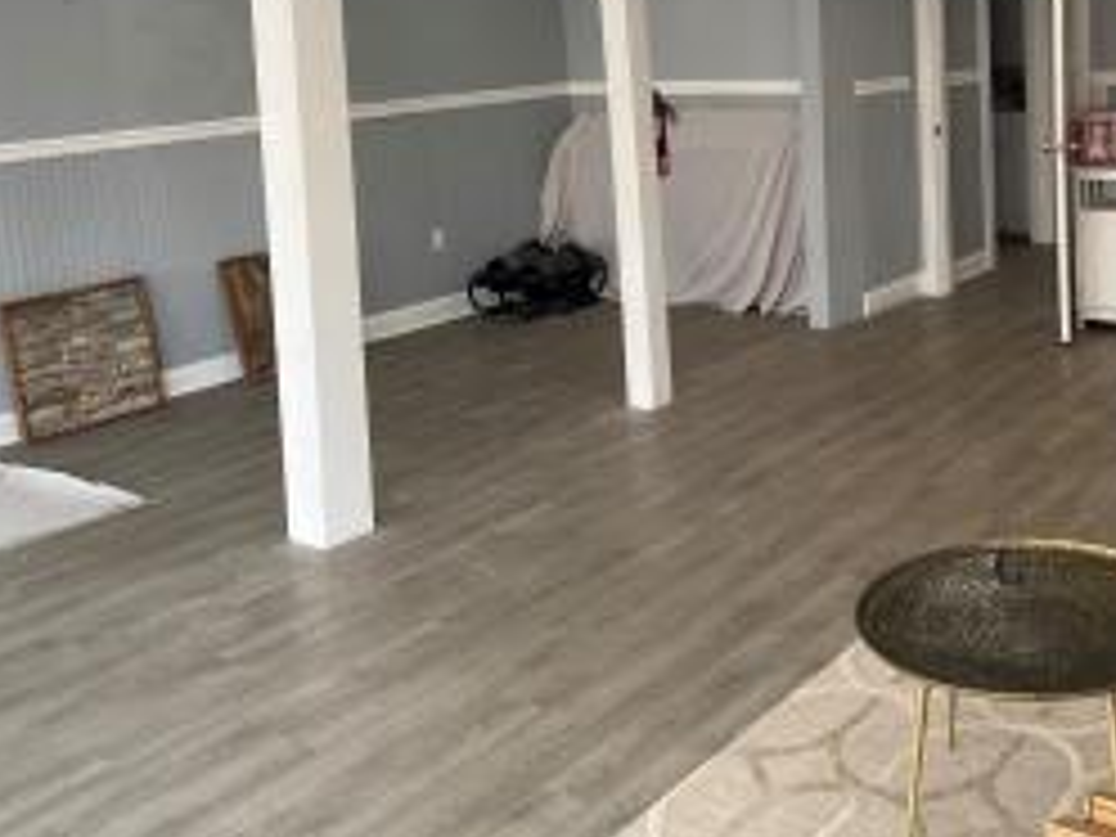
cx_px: 855
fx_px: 1354
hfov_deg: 43.2
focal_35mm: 42
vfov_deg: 33.4
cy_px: 176
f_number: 1.8
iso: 100
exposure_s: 1/121
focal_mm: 4.25
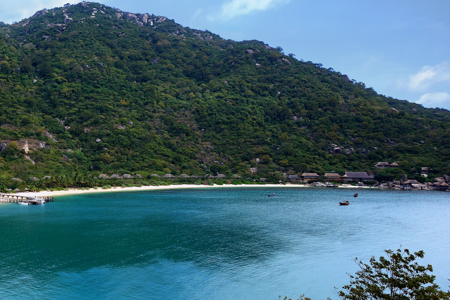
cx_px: 103
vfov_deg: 30.4
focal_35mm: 44
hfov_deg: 42.9
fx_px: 550
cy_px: 191
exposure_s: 1/320
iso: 125
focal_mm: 10.4
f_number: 5.6
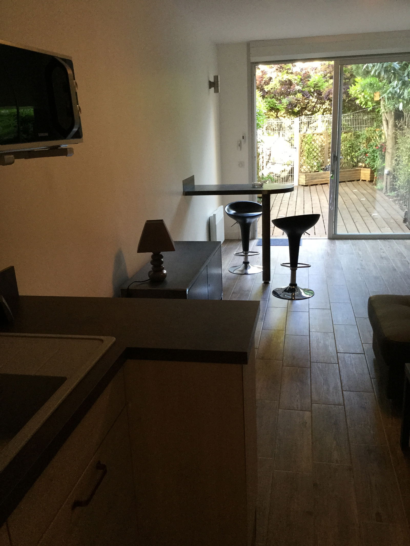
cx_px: 205
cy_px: 273
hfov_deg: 45.4
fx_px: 490
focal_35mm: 31
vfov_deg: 58.3
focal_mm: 3.3
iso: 100
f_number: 2.4
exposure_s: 1/30
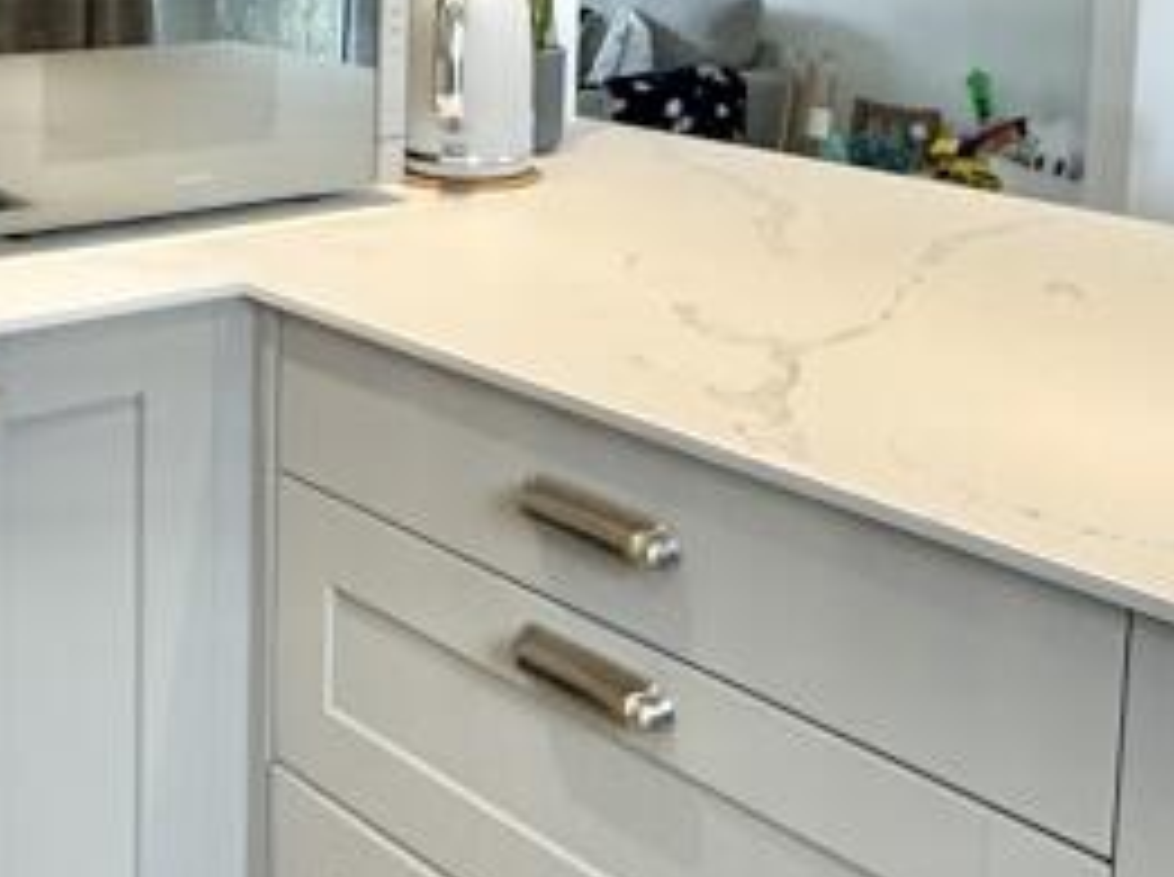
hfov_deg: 34.4
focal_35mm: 55
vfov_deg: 25.4
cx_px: 319
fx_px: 1863
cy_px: 31
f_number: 2.2
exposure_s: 1/100
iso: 100
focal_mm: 2.22
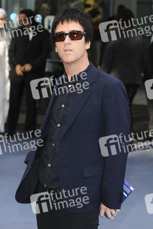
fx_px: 822
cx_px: 76
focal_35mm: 129
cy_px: 114
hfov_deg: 10.6
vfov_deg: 15.9
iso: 320
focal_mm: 86
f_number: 5.6
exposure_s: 1/160
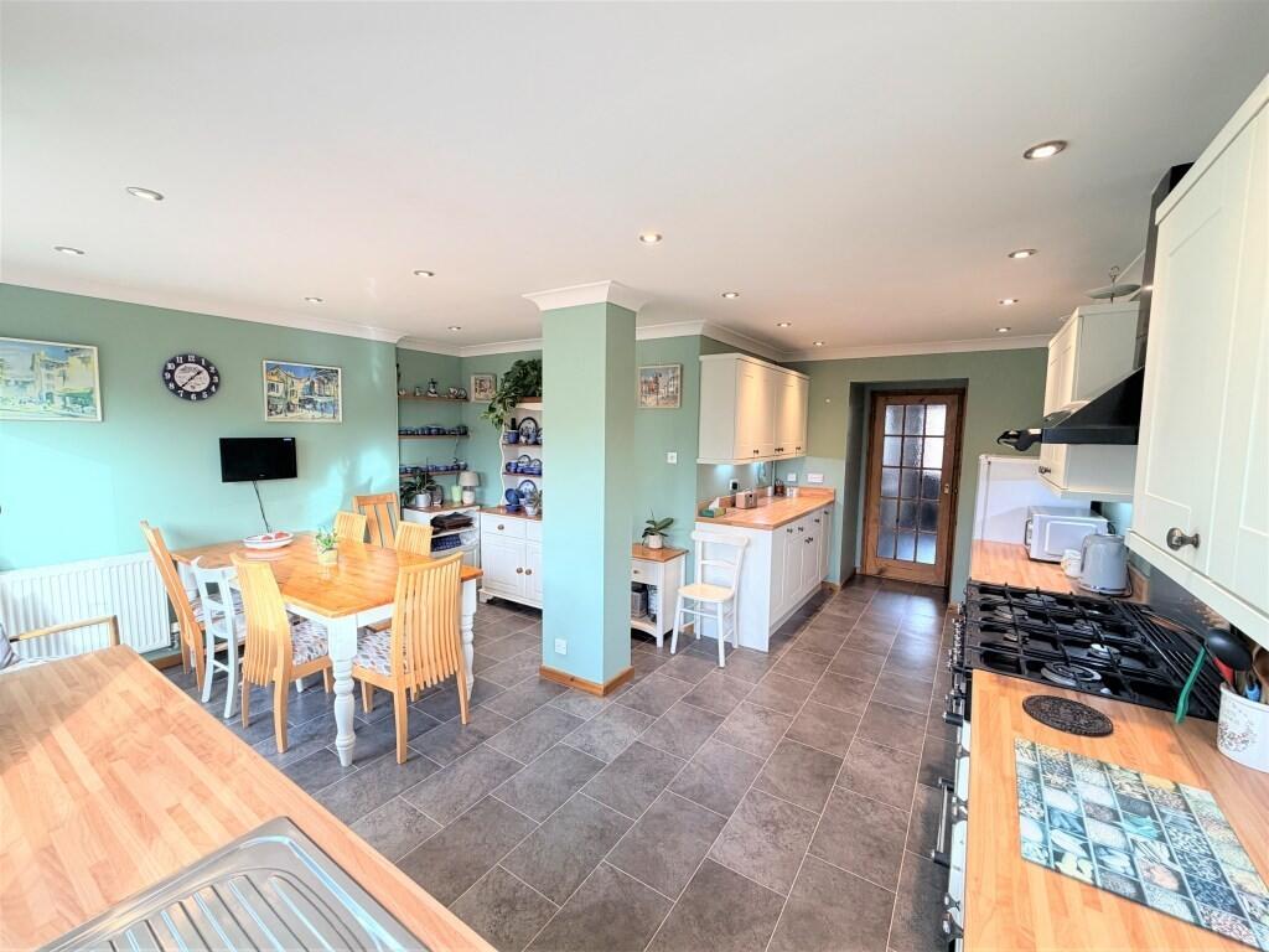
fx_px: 513
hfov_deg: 102.1
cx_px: 634
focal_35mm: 14
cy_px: 476
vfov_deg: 85.7
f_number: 2.2
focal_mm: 2.22
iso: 160
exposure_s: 1/100
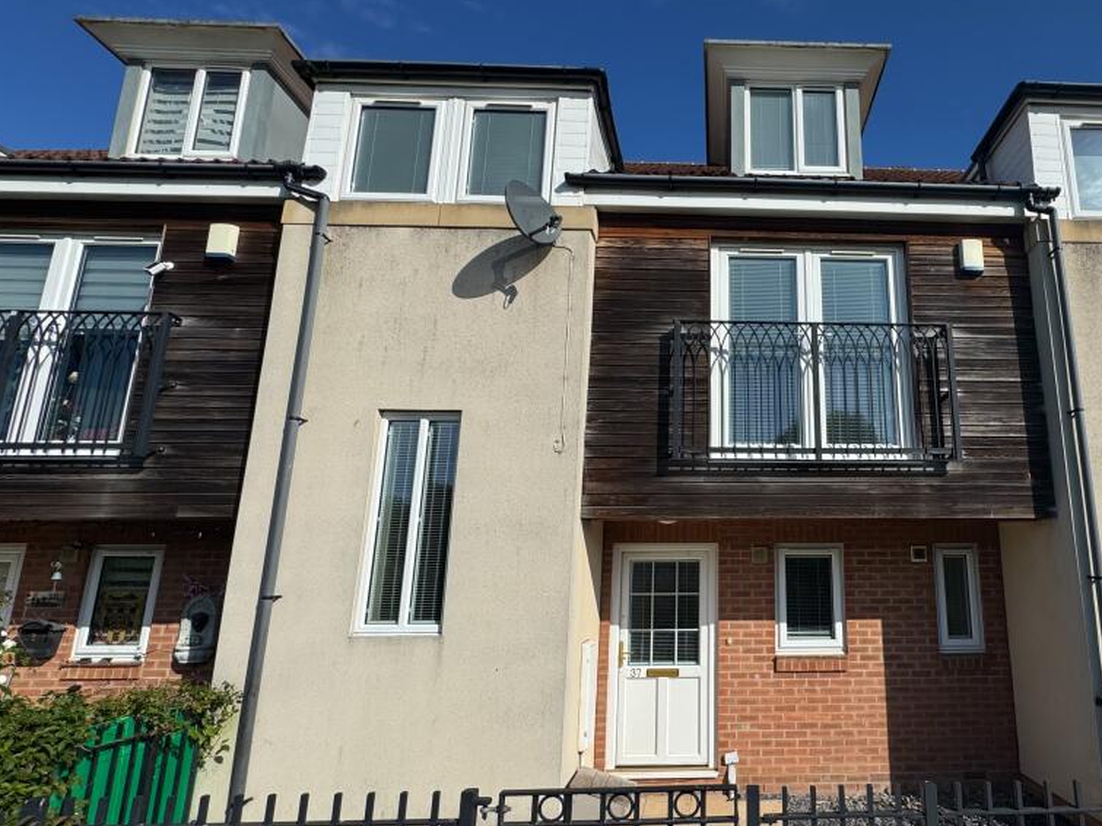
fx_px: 605
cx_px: 739
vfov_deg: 68.5
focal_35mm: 19
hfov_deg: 81.7
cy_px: 457
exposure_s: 1/2674
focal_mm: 2.22
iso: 50
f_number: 2.2
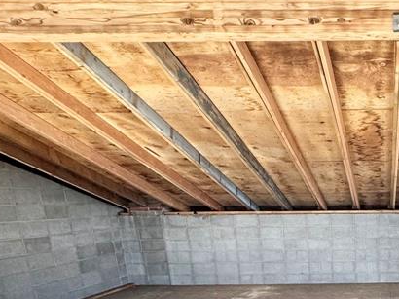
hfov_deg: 44.8
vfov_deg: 36.5
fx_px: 403
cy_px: 300
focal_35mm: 35
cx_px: 397
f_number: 2.2
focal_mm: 2.22
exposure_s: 1/99
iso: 200
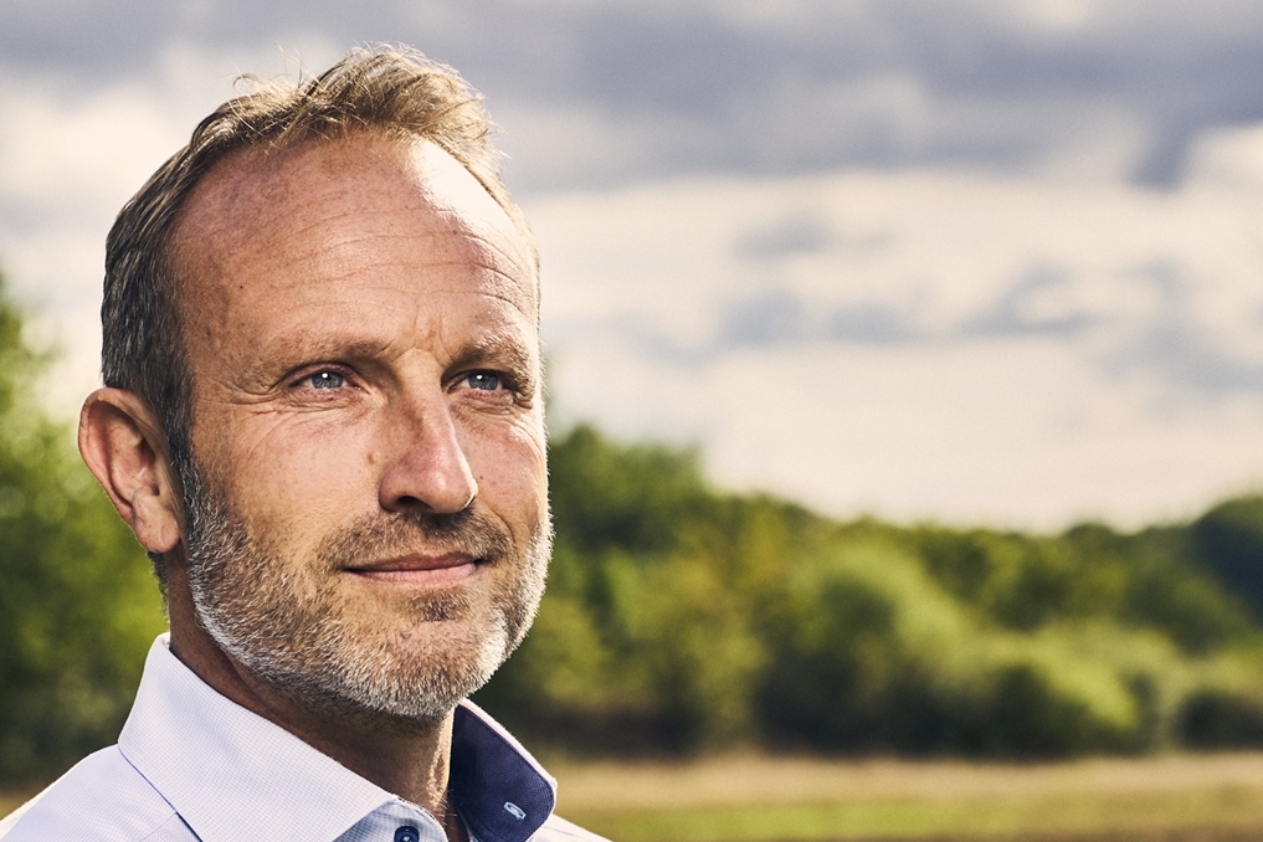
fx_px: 5297
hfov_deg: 13.6
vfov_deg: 9.0
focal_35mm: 151
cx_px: 632
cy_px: 797
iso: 100
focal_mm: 75
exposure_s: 1/200
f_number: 5.6
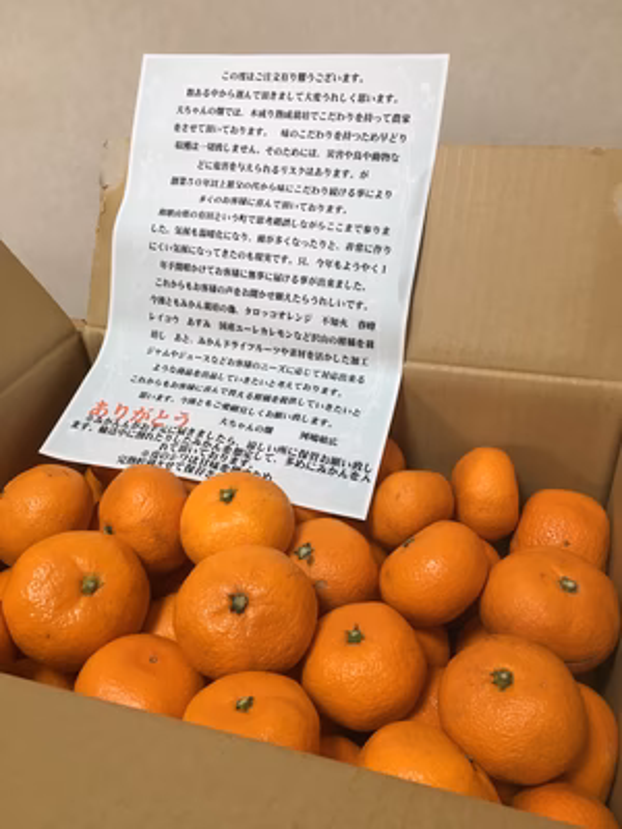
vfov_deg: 61.7
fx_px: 695
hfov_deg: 48.2
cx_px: 311
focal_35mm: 29
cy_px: 414
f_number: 2.2
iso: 25
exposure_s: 1/40
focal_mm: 4.15
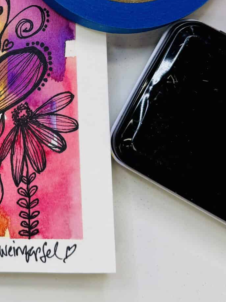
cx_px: 6
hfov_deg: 21.3
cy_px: 47
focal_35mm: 67
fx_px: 583
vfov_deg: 28.2
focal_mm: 6.76
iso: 80
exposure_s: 1/402
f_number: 1.78
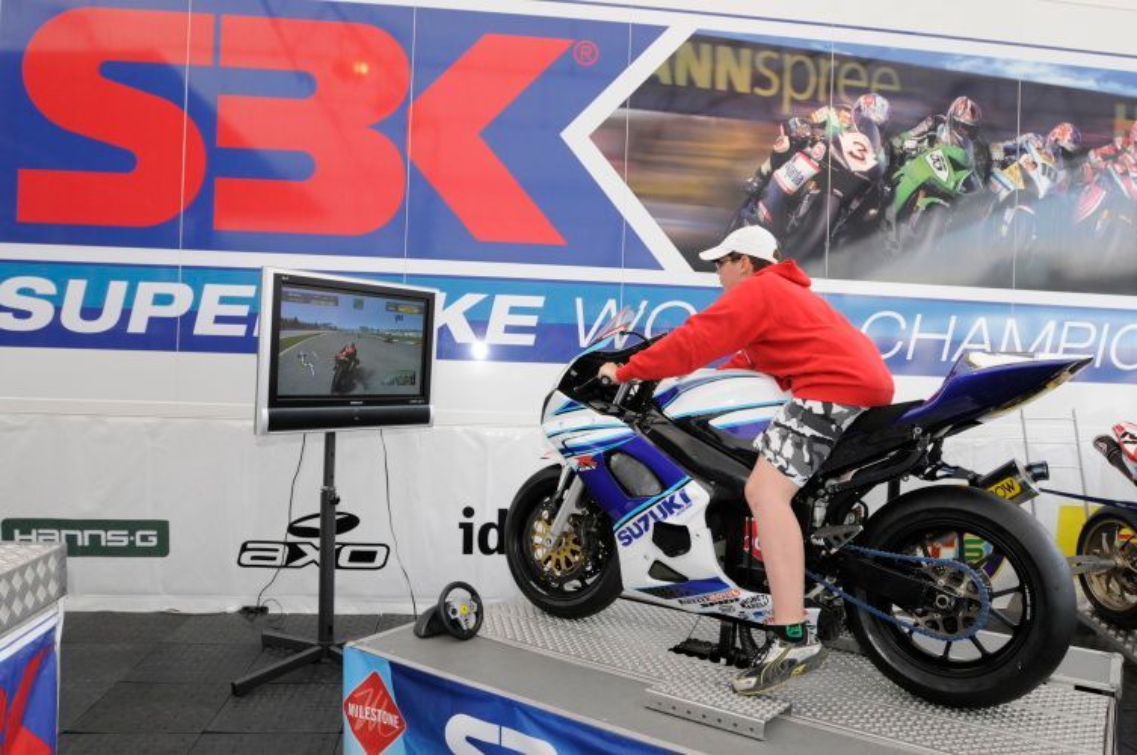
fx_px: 804
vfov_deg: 50.3
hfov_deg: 70.5
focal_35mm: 26
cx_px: 568
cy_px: 378
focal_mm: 17
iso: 400
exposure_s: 1/125
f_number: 5.6
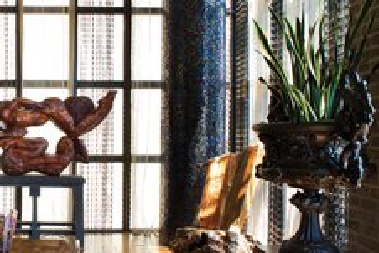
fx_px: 537
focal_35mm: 51
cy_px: 132
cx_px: -3
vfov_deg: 26.5
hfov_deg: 35.1
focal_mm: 24
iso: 800
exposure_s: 1/13
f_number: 11
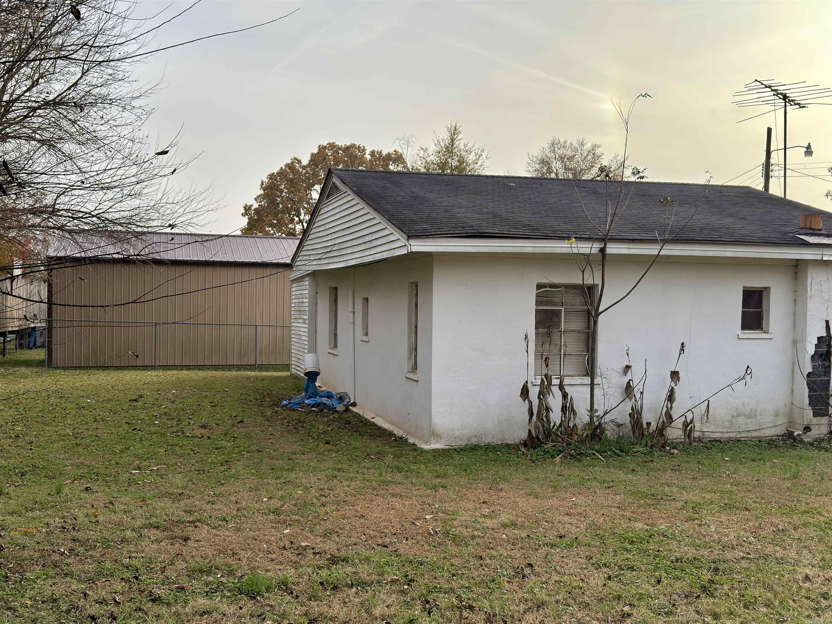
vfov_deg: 40.7
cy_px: 312
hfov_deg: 52.6
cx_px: 416
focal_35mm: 35
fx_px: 841
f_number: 1.78
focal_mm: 6.76
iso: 64
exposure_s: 1/3135
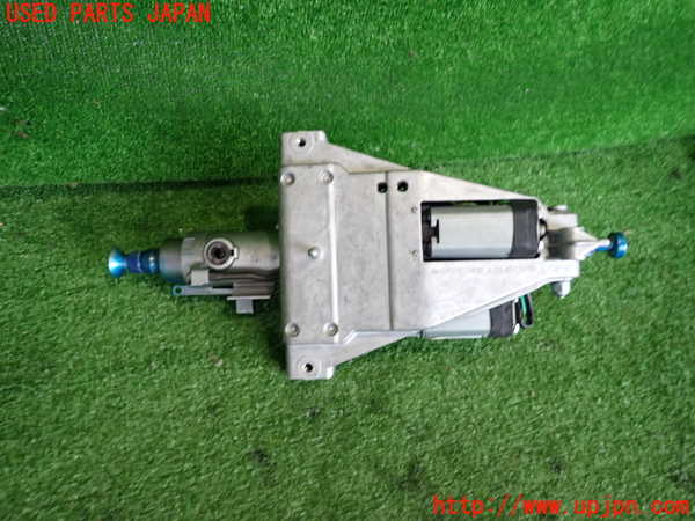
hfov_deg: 69.4
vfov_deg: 54.9
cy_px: 260
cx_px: 348
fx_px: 502
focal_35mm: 25
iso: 250
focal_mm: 4.5
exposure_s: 1/30
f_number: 2
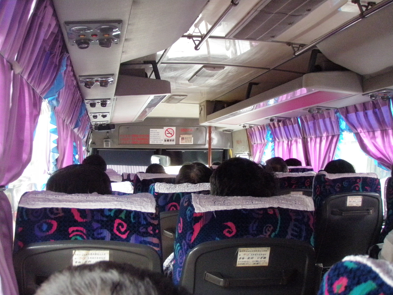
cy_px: 149
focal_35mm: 39
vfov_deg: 36.8
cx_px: 201
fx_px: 443
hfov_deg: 47.9
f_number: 3.5
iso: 800
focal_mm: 6.7
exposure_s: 1/30
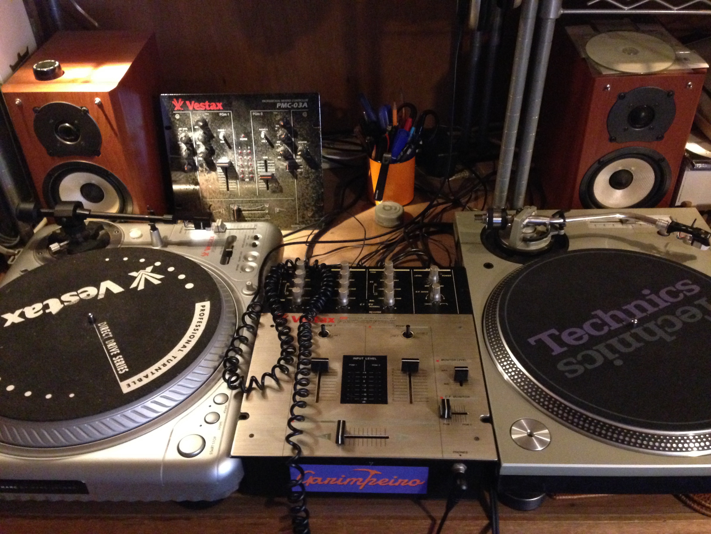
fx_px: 678
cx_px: 356
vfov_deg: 42.9
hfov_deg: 55.4
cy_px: 267
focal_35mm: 33
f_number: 2.4
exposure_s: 1/15
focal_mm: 4.12
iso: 640
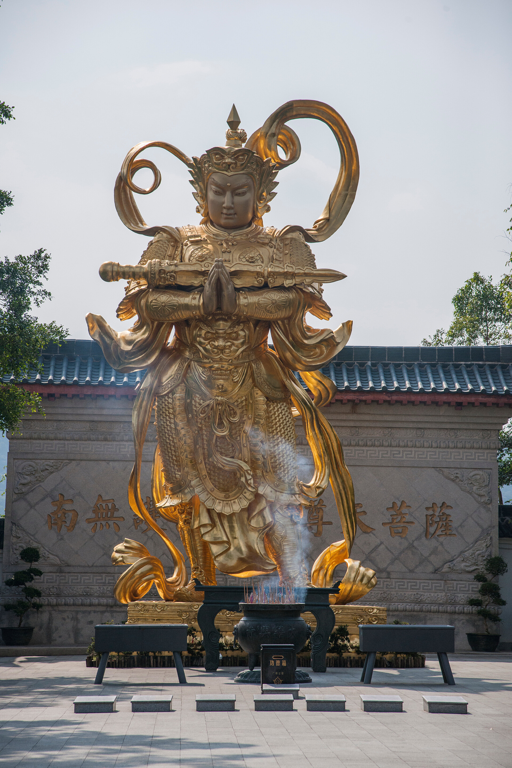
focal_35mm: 105
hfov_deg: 13.0
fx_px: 2240
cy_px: 384
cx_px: 256
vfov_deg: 19.5
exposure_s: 1/4000
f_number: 6.3
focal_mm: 105
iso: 400
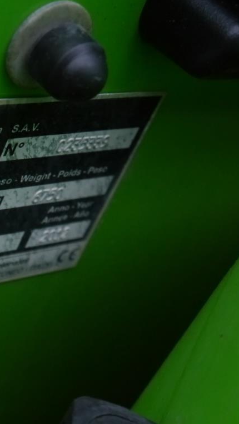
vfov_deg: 29.0
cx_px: -30
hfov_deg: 16.0
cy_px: 211
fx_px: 822
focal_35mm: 73
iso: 1600
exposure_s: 1/30
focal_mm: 25
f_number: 4.6
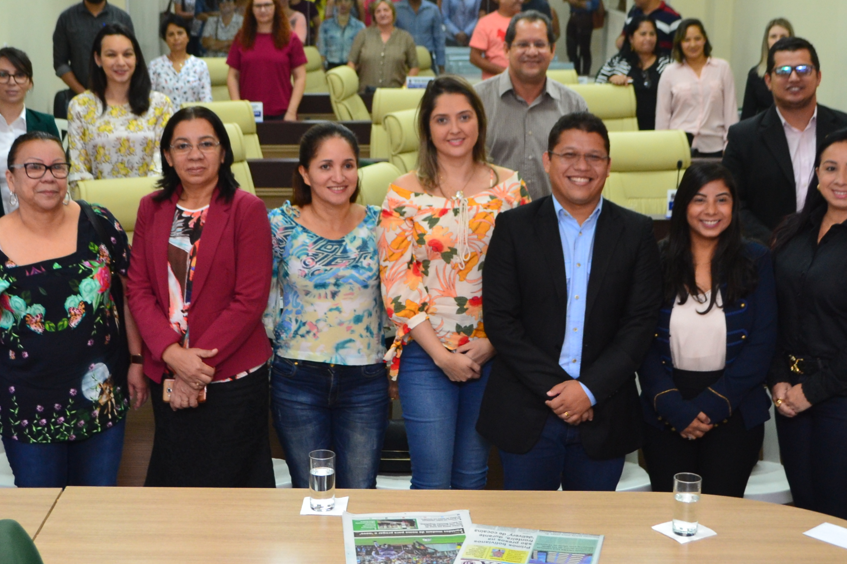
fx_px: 1506
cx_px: 405
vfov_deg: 21.2
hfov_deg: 31.4
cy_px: 245
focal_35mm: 64
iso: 500
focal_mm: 22
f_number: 4
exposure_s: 1/30
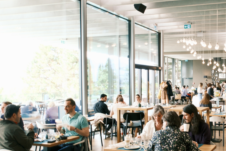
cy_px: 96
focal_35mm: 47
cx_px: 184
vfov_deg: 28.5
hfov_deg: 40.1
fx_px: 295
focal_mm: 16
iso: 640
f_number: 11
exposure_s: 1/6
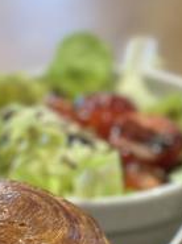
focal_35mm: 156
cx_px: 44
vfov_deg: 12.3
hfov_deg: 9.5
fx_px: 1097
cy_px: 318
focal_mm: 6.86
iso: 160
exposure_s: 1/50
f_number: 1.78
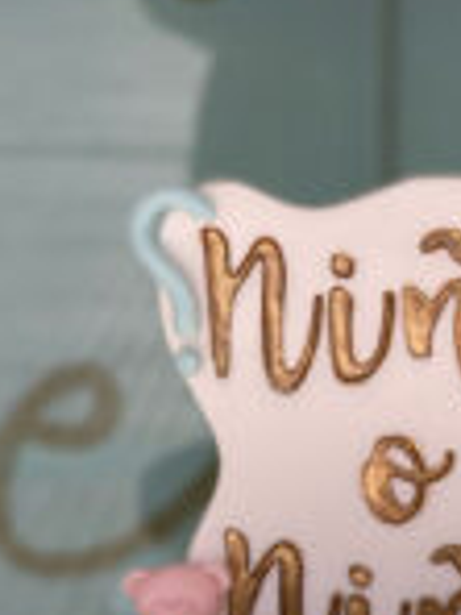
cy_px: 929
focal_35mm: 177
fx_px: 3143
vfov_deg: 10.8
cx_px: 405
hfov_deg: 8.4
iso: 20
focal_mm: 6
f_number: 2
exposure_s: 1/510
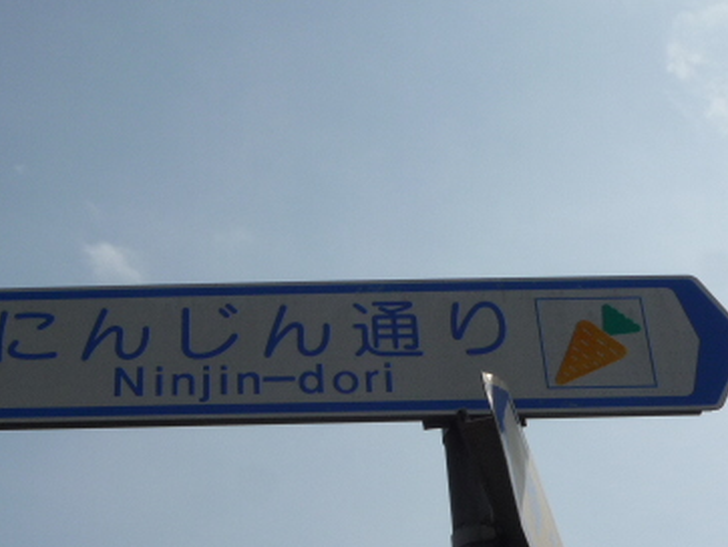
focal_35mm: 83
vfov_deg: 17.7
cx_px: 320
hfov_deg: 23.5
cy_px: 384
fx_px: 1747
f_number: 8
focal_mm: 8.3
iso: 100
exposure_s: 1/800
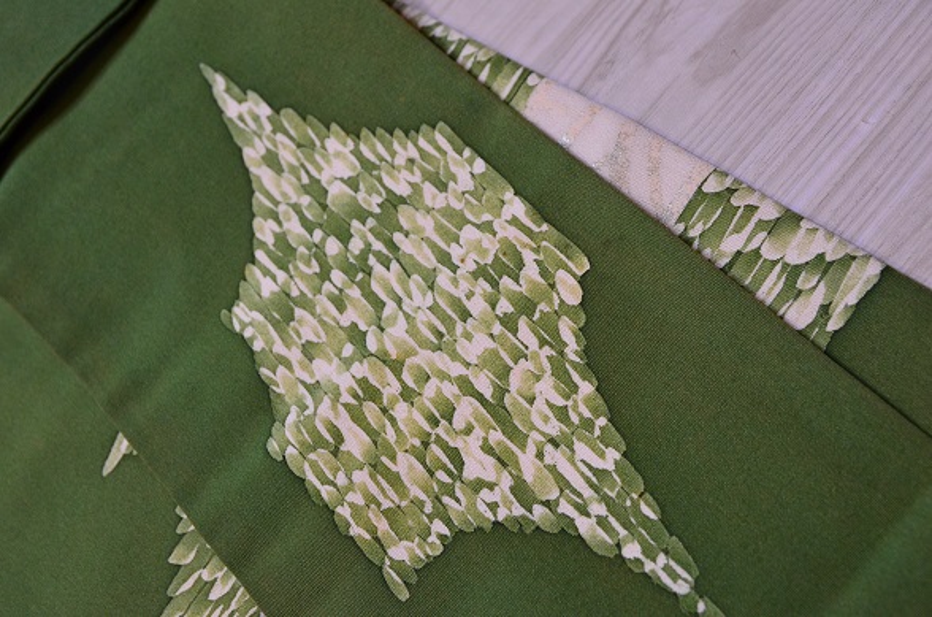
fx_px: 1317
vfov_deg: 26.3
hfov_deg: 39.0
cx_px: 466
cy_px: 308
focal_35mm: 51
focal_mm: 34
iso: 800
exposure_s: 1/100
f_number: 5
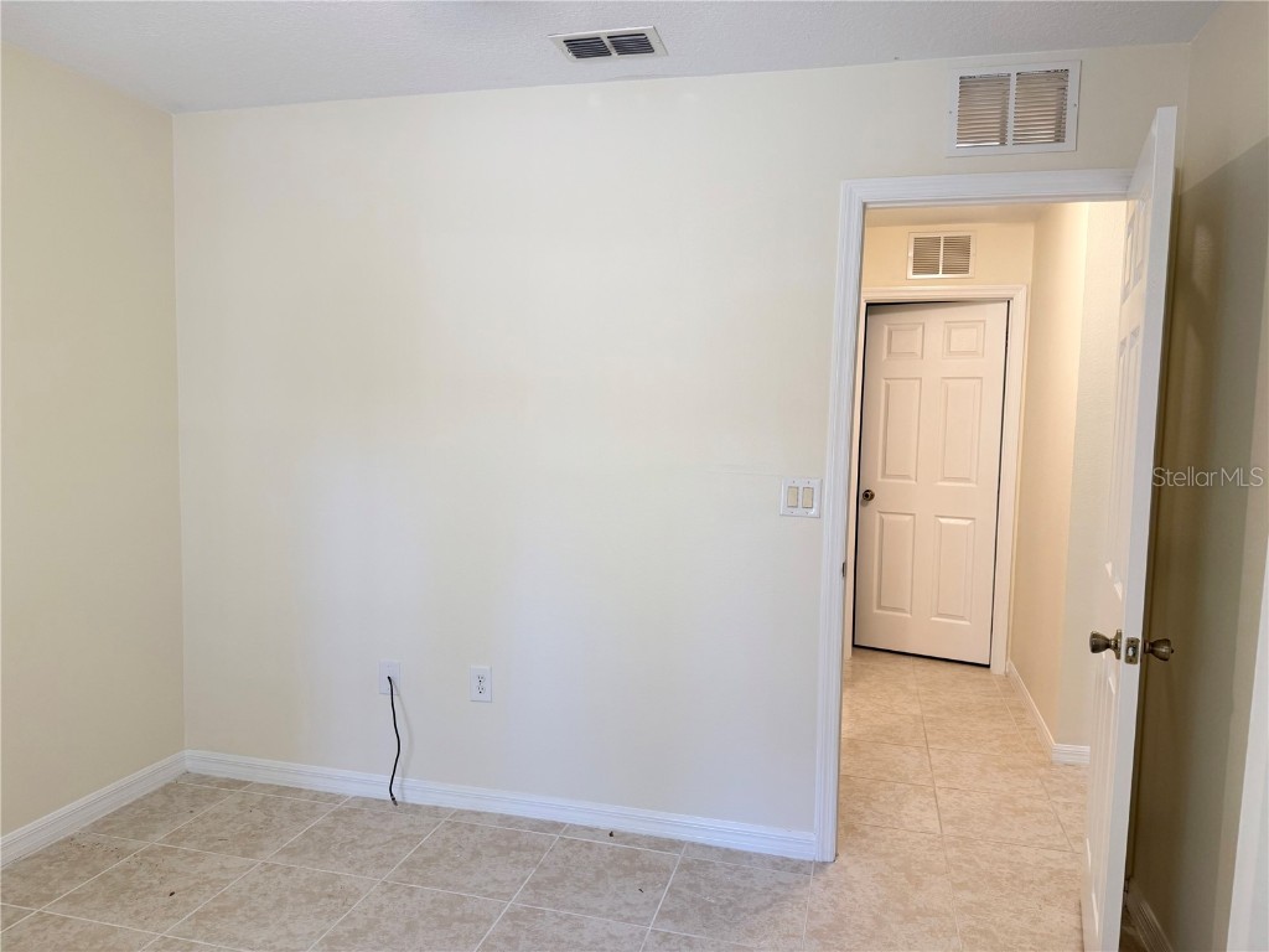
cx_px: 634
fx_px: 880
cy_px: 476
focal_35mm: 24
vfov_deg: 56.8
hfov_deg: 71.6
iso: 160
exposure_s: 1/120
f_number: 1.78
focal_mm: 6.76
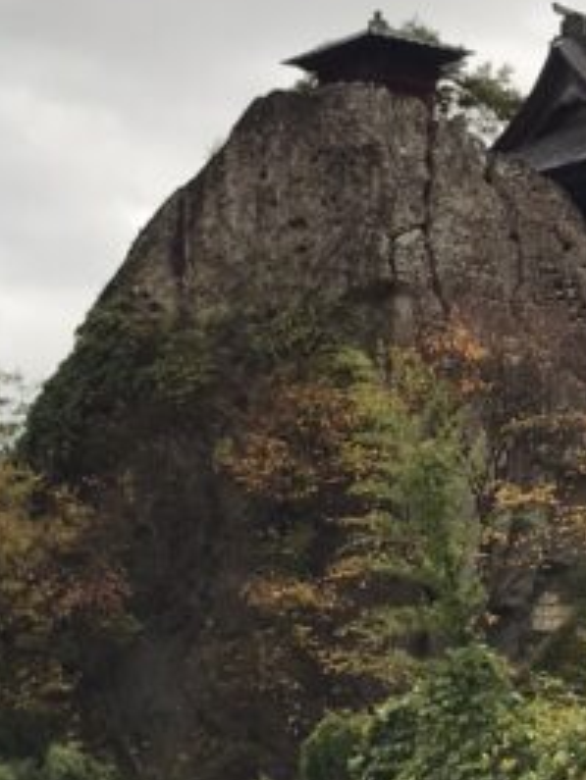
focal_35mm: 108
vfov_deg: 17.9
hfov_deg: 13.7
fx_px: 2436
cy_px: 709
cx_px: 342
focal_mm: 3.99
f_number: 1.8
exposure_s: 1/158
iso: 20
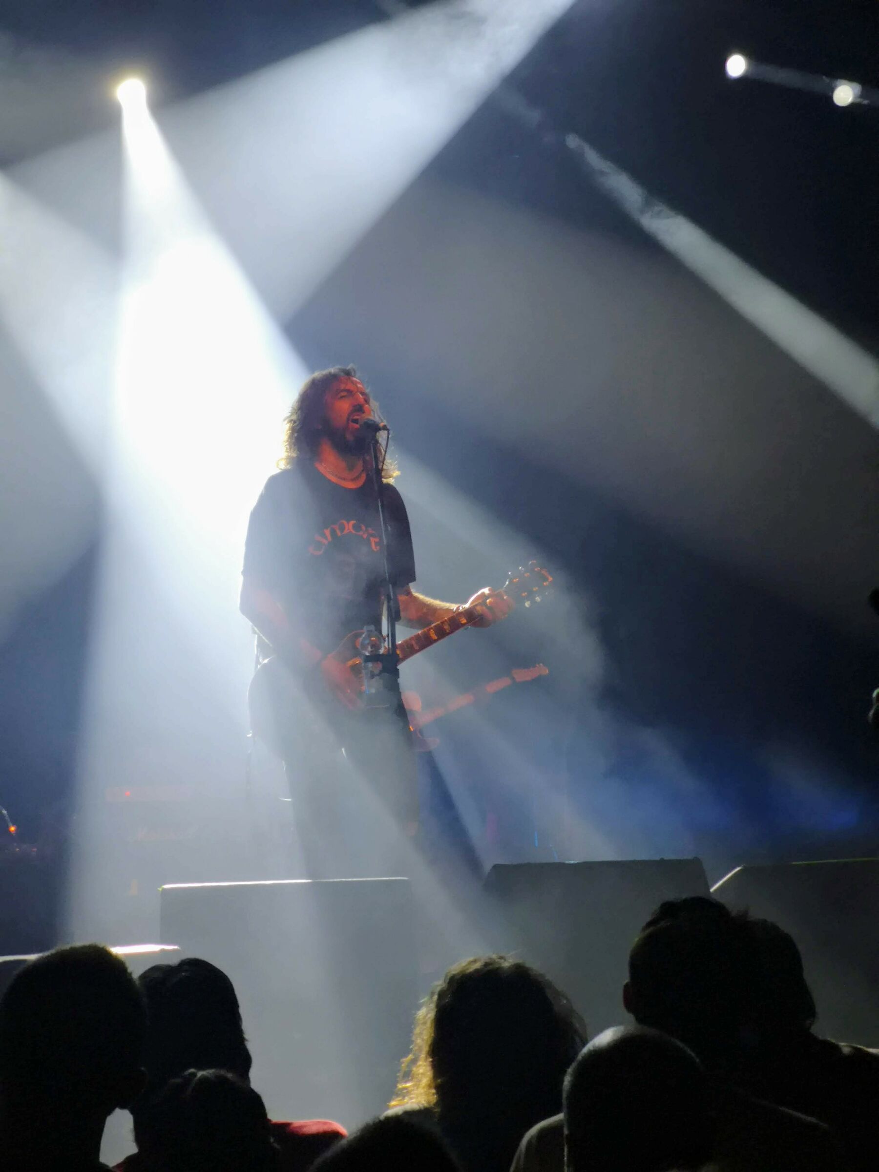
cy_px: 586
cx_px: 440
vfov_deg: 24.1
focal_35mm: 81
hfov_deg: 18.2
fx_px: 2742
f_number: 2.4
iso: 125
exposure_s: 1/50
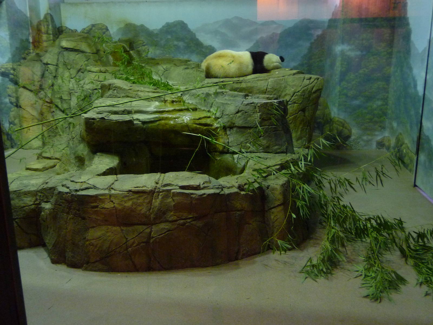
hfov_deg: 51.4
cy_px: 162
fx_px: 450
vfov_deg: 39.7
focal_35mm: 36
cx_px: 216
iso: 400
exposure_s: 1/8
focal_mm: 6
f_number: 3.7
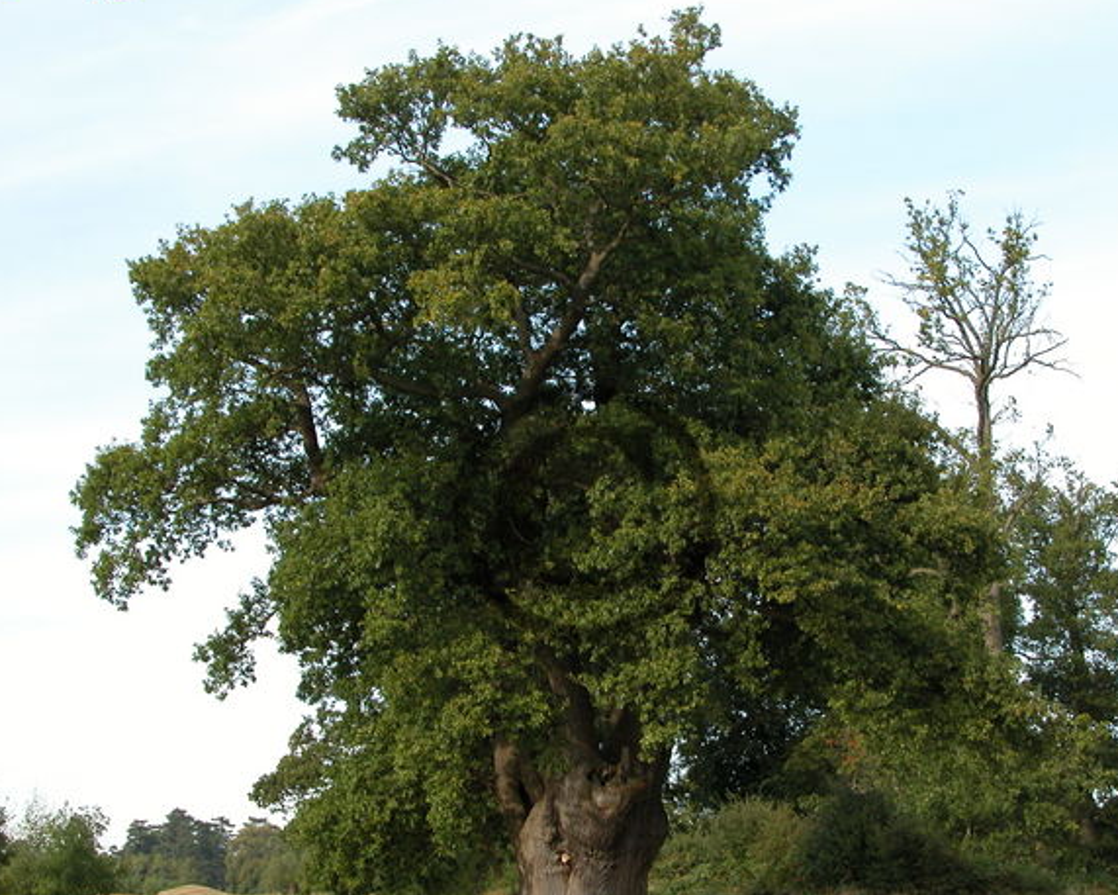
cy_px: 513
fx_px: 2217
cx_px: 583
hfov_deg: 28.3
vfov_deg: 22.8
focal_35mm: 67
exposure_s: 1/182
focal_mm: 12.7
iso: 100
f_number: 4.8
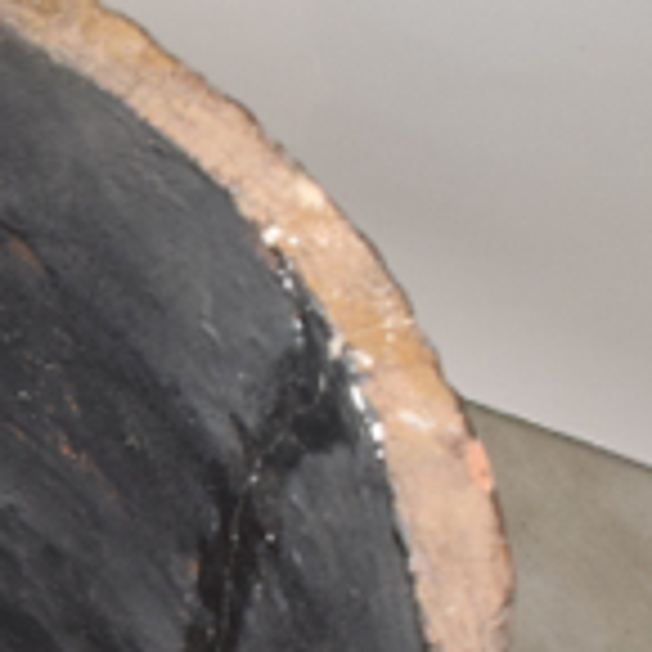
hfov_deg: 15.8
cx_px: -333
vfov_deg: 16.4
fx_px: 2152
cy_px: 807
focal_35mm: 101
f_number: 5.6
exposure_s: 1/125
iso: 800
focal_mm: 18
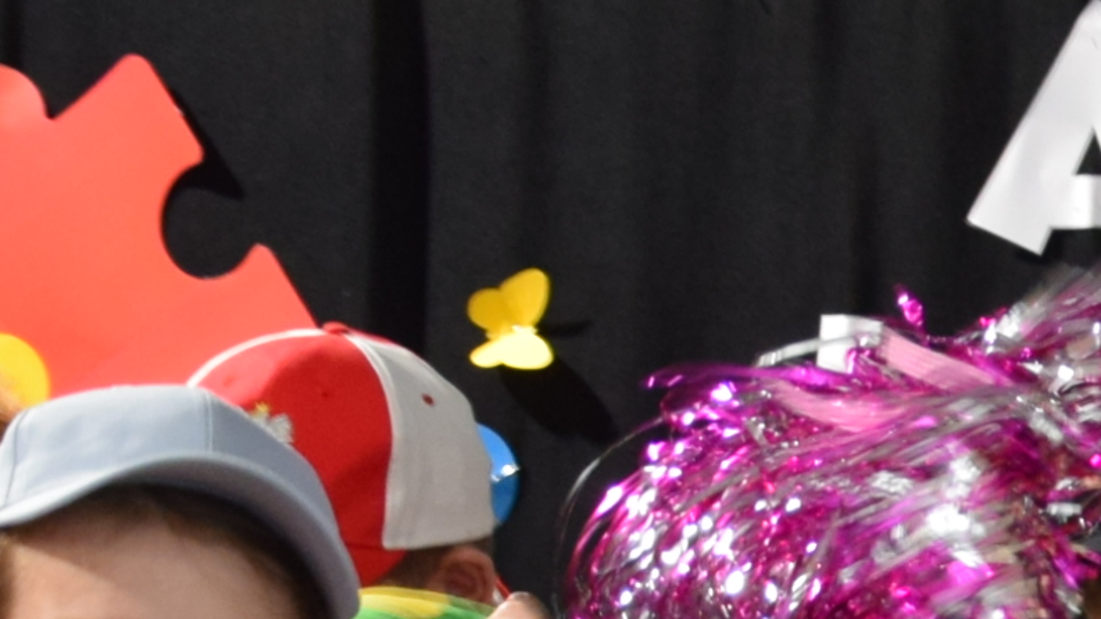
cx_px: 2087
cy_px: 1081
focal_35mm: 196
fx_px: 5722
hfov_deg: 10.3
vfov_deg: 6.1
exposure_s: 1/60
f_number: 3.8
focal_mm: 22
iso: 800
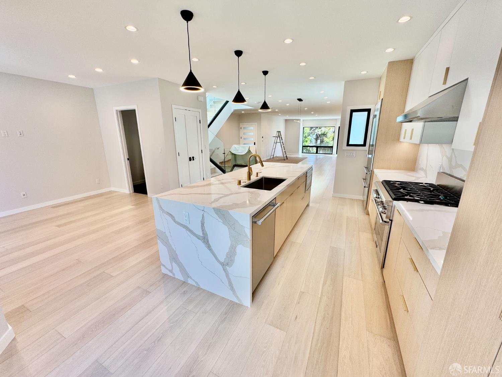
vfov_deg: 85.7
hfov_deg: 102.1
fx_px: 203
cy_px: 188
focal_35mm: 14
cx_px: 251
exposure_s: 1/120
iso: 50
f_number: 2.2
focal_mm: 2.22
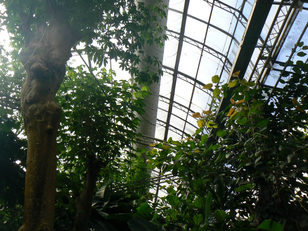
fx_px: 320
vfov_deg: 39.7
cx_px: 154
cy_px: 116
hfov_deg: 51.4
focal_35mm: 36
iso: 80
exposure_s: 1/160
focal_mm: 6
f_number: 5.6
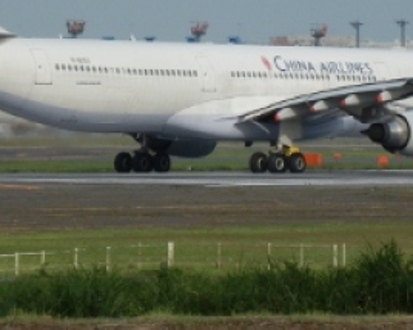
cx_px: 230
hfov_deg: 3.0
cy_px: 58
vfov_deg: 2.4
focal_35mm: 645
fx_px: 7878
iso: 100
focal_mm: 63.2
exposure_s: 1/500
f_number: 6.8
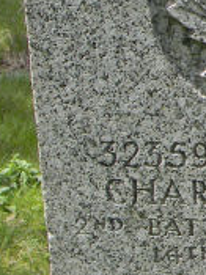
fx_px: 1017
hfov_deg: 11.1
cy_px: 211
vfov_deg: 15.3
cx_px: 310
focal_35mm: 128
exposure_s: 1/321
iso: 80
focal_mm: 5
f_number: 3.5
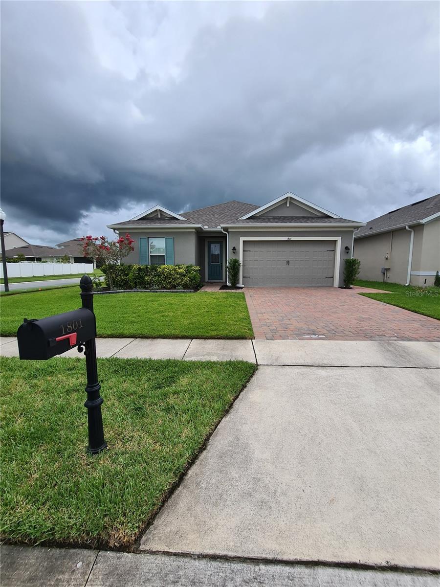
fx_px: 220
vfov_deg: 106.2
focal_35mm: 13
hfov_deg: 89.9
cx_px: 220
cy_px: 294
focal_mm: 2.2
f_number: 2.2
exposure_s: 1/1820
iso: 50
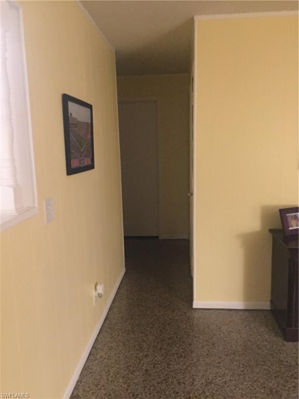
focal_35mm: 29
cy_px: 200
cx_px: 150
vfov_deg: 61.7
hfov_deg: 48.2
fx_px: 334
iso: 640
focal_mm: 4.15
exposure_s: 1/15
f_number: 2.2
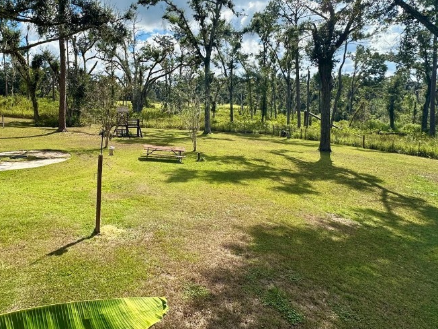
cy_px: 104
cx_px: 163
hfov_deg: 75.0
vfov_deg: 59.3
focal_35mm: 22
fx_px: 278
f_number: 2.2
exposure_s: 1/1642
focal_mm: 2.22
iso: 40
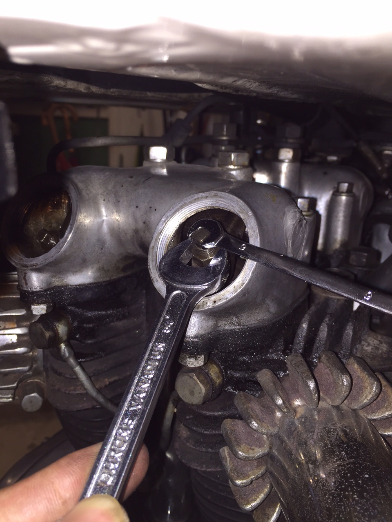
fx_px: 438
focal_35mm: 29
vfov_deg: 61.7
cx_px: 196
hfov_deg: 48.2
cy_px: 261
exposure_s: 1/41
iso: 32
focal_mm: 4.15
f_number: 2.2
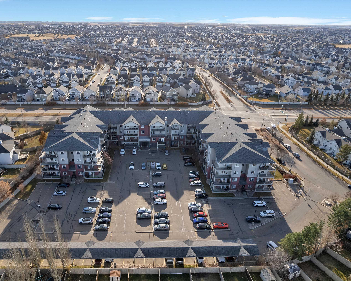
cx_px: 153
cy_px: 141
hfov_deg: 67.8
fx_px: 260
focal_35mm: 25
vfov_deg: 56.8
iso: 100
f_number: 2.4
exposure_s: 1/1500
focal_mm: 8.38
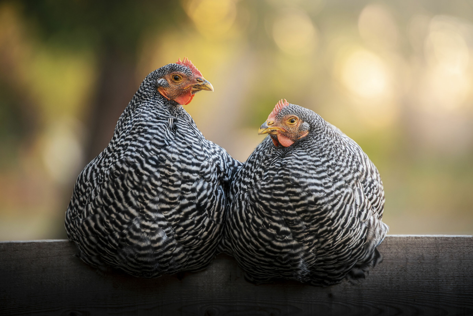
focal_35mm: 200
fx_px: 2629
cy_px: 158
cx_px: 236
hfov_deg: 10.3
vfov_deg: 6.9
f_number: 3.2
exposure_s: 1/160
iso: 720
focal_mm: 200
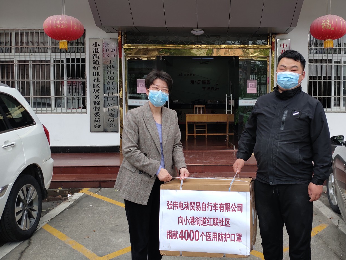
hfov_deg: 51.9
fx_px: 350
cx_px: 222
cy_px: 119
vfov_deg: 40.7
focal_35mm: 35
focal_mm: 4.05
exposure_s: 1/184
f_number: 1.78
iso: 50
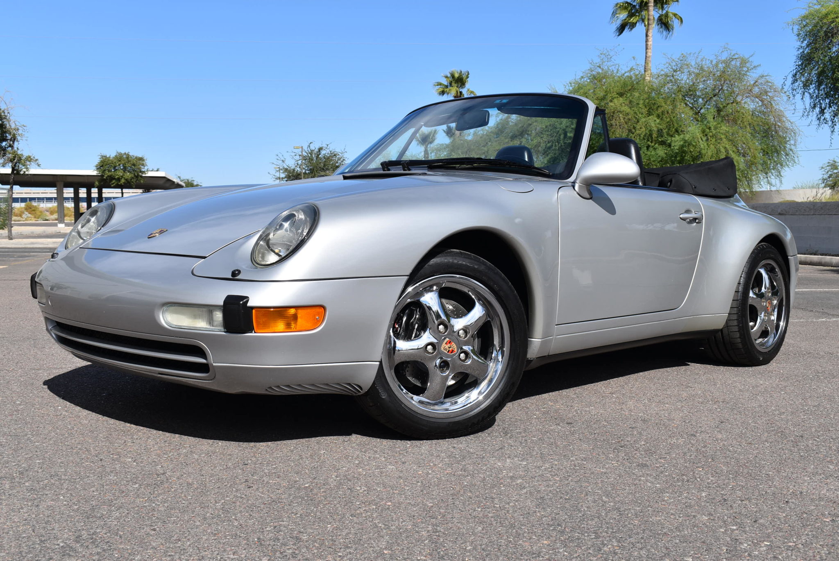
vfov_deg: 33.1
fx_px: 945
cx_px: 420
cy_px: 280
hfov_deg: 47.9
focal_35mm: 40
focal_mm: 27
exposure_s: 1/400
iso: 100
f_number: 10
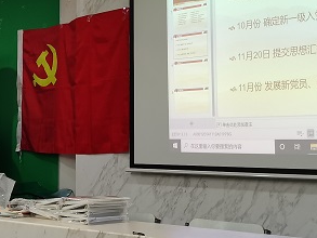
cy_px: 37
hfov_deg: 22.7
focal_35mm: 86
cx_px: 113
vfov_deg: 17.0
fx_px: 788
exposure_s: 1/100
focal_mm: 4.66
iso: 200
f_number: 1.4
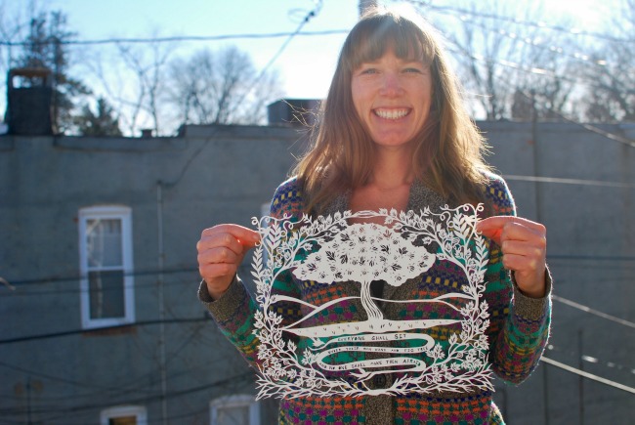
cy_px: 212
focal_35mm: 52
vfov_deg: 25.8
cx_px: 318
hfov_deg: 37.8
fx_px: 927
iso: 100
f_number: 4
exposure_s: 1/500
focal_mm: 35
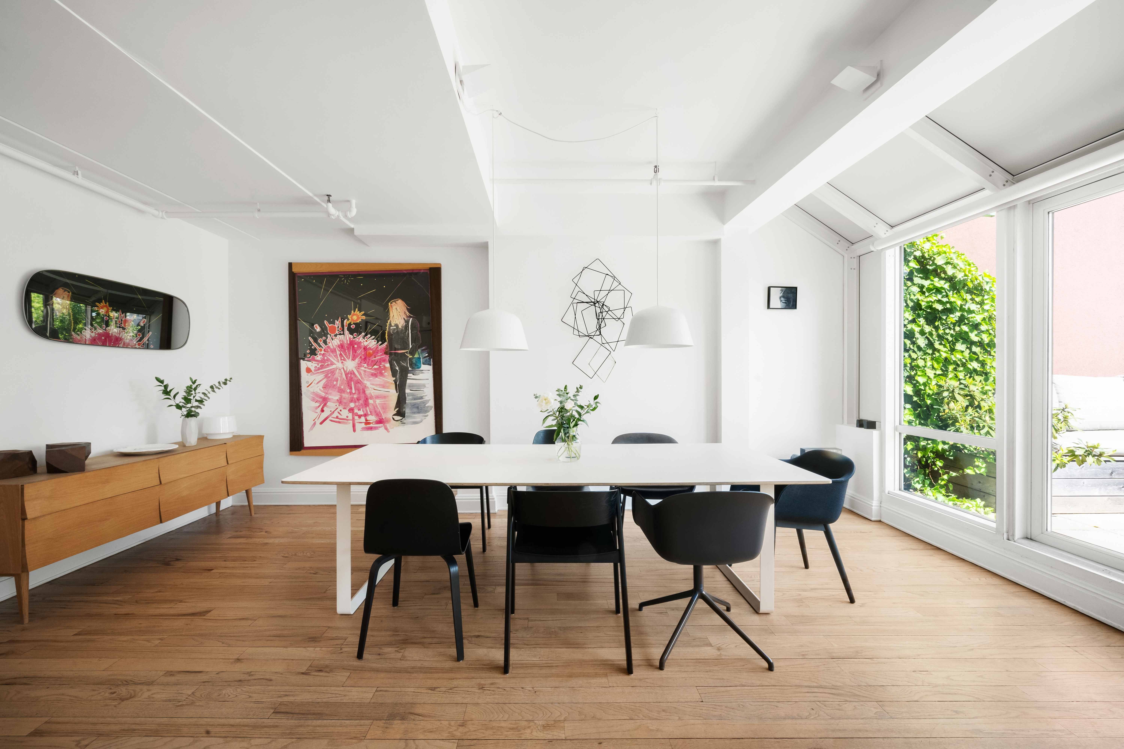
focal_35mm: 14
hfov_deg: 104.3
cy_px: 374
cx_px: 562
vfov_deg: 81.2
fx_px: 437
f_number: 16
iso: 1000
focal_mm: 14
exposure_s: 1/4
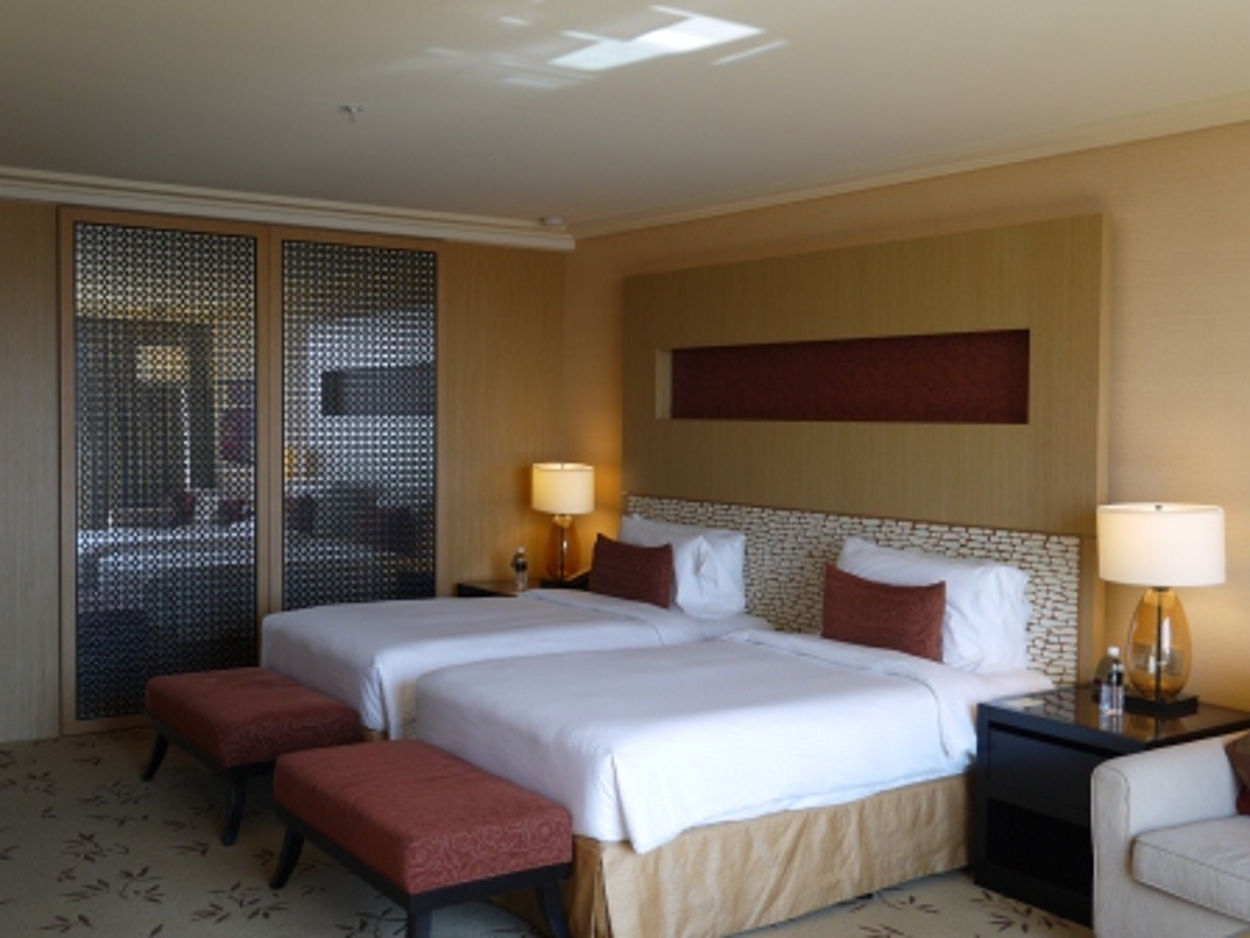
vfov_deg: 37.7
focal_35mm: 38
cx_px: 625
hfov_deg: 49.0
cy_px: 469
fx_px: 1372
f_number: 4.3
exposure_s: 1/60
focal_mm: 19
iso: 160
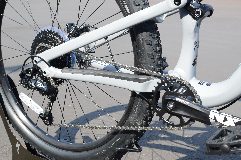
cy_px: 80
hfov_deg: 37.9
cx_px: 120
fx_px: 351
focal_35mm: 52
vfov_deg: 25.6
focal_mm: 35
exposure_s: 1/400
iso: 640
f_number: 10
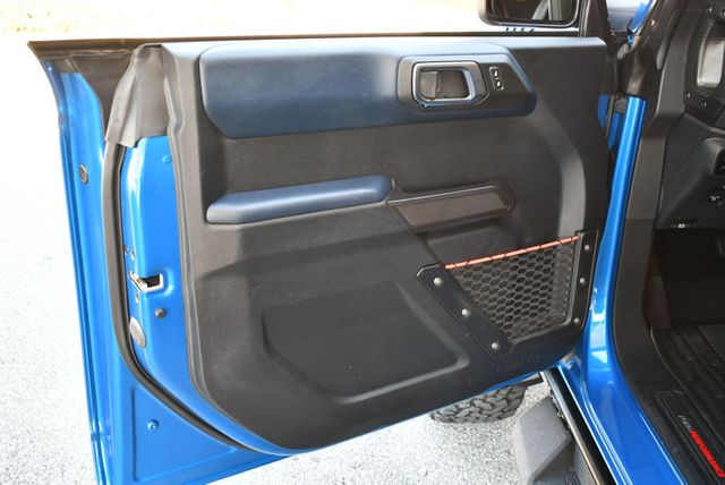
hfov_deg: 53.1
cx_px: 362
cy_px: 242
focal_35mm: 36
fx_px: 726
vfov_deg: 36.9
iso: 800
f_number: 3.5
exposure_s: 1/160
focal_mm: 18
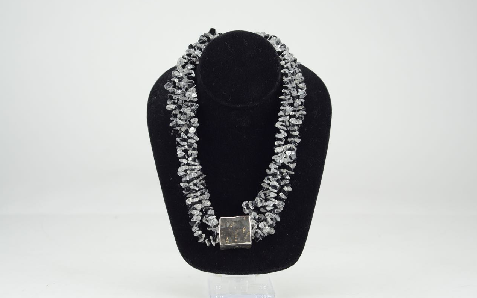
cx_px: 238
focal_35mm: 77
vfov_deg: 16.9
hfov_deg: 26.8
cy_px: 143
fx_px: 1001
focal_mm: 50
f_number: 5
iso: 640
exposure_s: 1/125
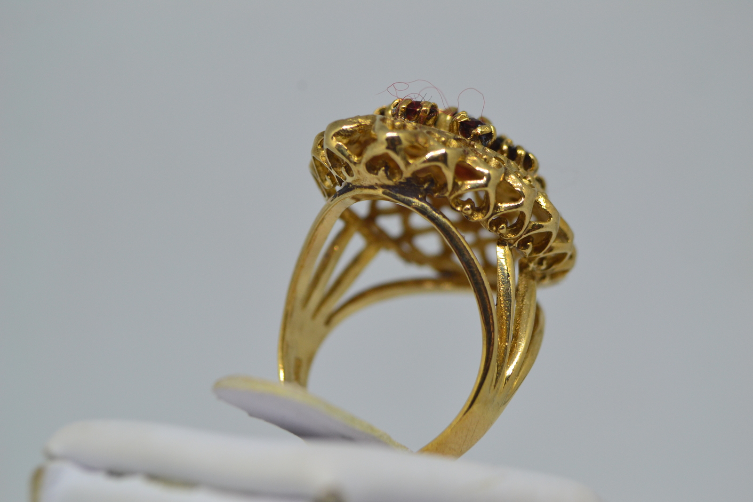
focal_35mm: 75
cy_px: 251
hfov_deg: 27.0
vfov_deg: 18.2
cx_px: 376
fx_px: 1569
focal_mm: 50
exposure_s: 1/30
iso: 400
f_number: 7.1
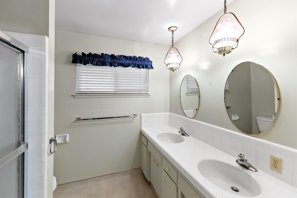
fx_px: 115
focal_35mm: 14
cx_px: 148
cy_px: 99
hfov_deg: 104.3
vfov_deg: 81.2
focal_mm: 14
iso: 1600
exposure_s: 1/160
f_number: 2.8
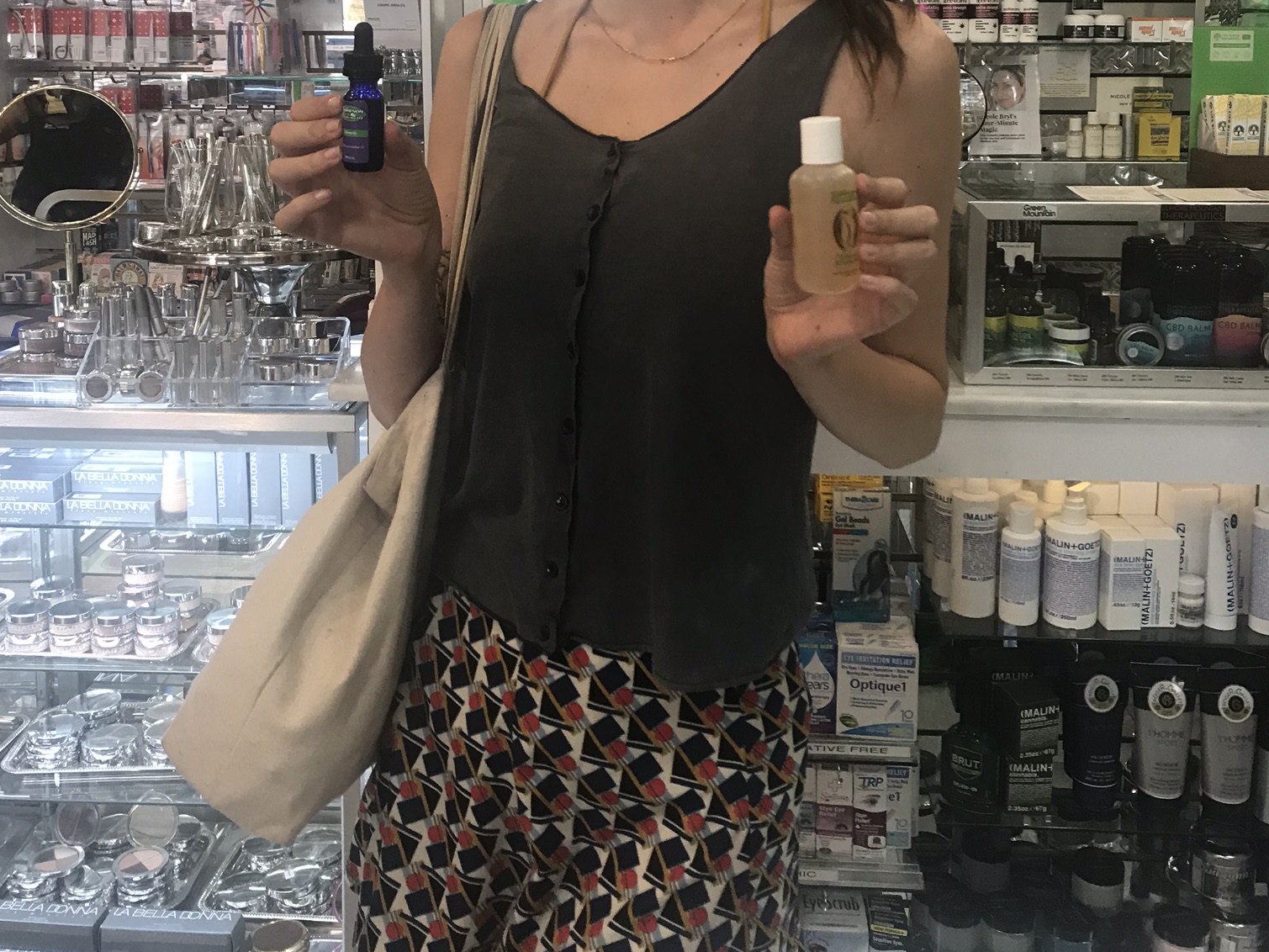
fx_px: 1393
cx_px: 625
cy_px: 200
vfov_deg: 36.5
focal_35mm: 38
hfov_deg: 49.0
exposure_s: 1/30
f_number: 1.8
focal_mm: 3.99
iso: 32
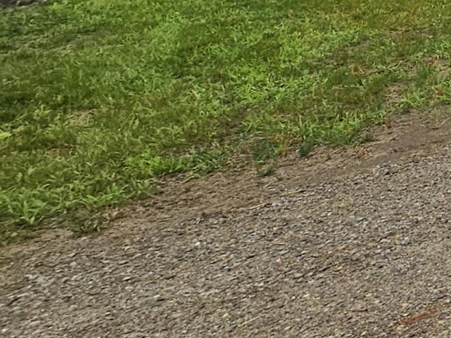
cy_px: -162
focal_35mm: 63
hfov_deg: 16.1
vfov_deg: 20.2
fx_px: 821
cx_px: 1038
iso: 50
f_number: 2.2
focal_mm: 2.2
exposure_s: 1/286
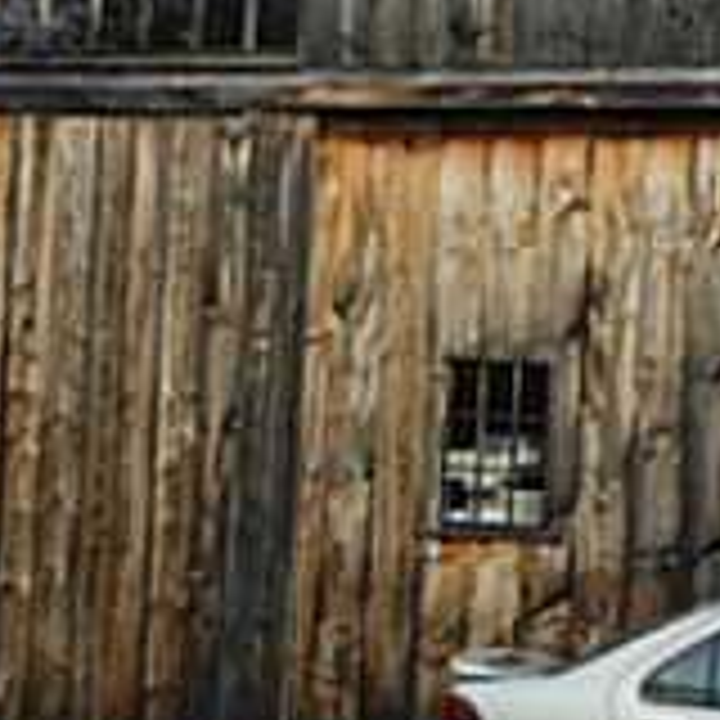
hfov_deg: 13.5
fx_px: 3012
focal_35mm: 128
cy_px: 122
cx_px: 81
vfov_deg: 13.5
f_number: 3.3
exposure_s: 1/400
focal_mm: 5.2
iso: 80
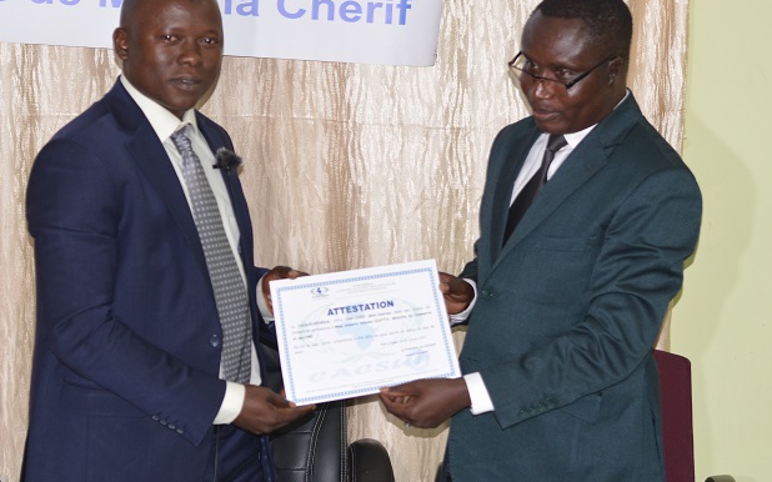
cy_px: 177
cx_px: 370
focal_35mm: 99
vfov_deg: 13.2
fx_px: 2083
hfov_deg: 21.0
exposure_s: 1/80
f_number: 2.8
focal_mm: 50
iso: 400
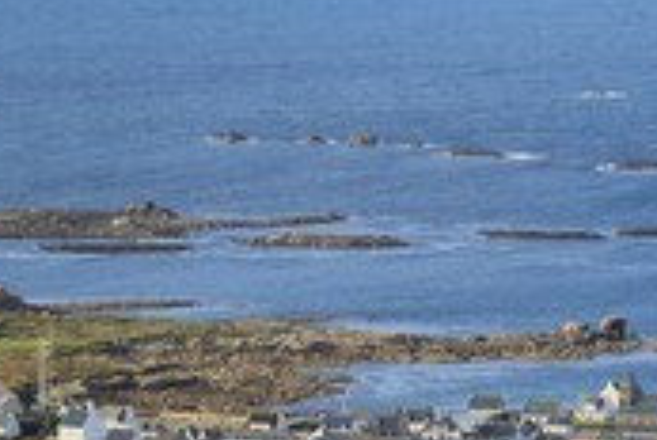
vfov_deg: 3.4
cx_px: 72
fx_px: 7312
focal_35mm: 400
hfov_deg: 5.1
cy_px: 410
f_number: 7.1
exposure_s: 1/800
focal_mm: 165
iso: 400
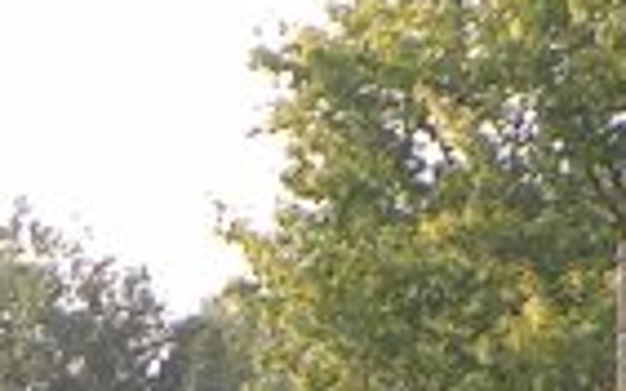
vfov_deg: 1.5
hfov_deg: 2.4
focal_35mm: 862
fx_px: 14700
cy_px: 1311
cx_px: -115
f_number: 4.5
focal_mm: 21.9
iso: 50
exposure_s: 1/200
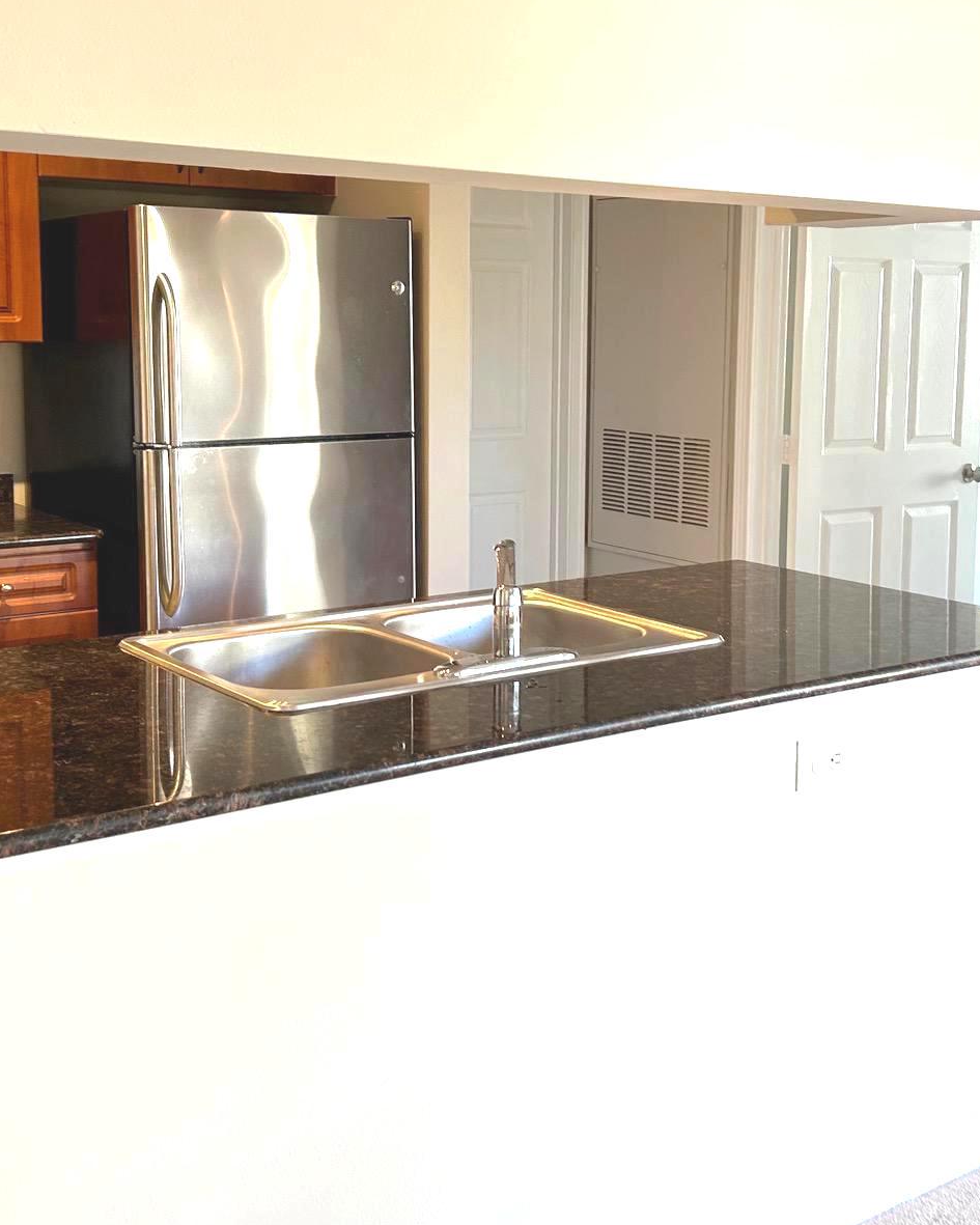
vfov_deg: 41.9
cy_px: 505
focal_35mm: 44
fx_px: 1595
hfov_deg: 34.1
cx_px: 547
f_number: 1.5
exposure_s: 1/120
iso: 80
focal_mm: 5.7
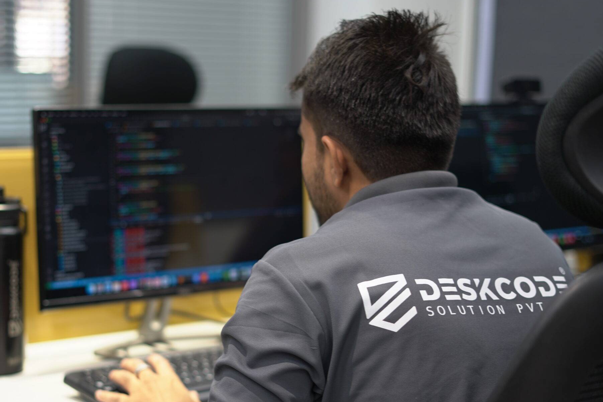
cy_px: 276
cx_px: 246
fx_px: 1189
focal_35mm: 71
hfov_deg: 28.4
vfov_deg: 19.1
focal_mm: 50
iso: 100
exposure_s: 1/40
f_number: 2
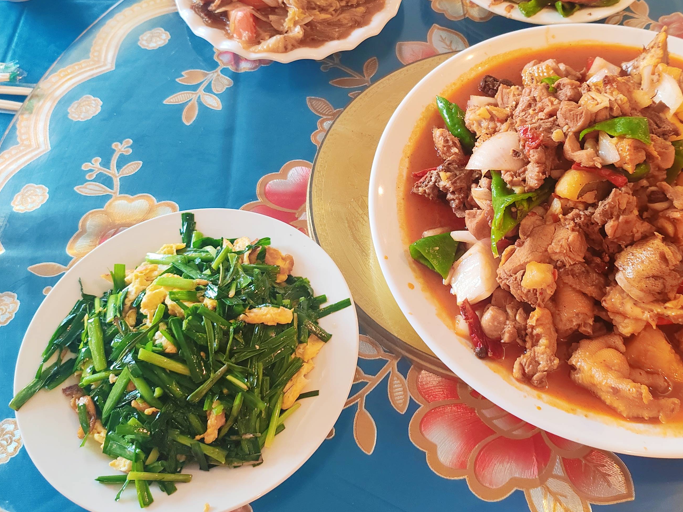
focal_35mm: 38
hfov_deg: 48.5
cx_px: 429
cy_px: 193
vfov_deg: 37.5
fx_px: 750
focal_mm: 6.14
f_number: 1.8
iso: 800
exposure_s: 1/100
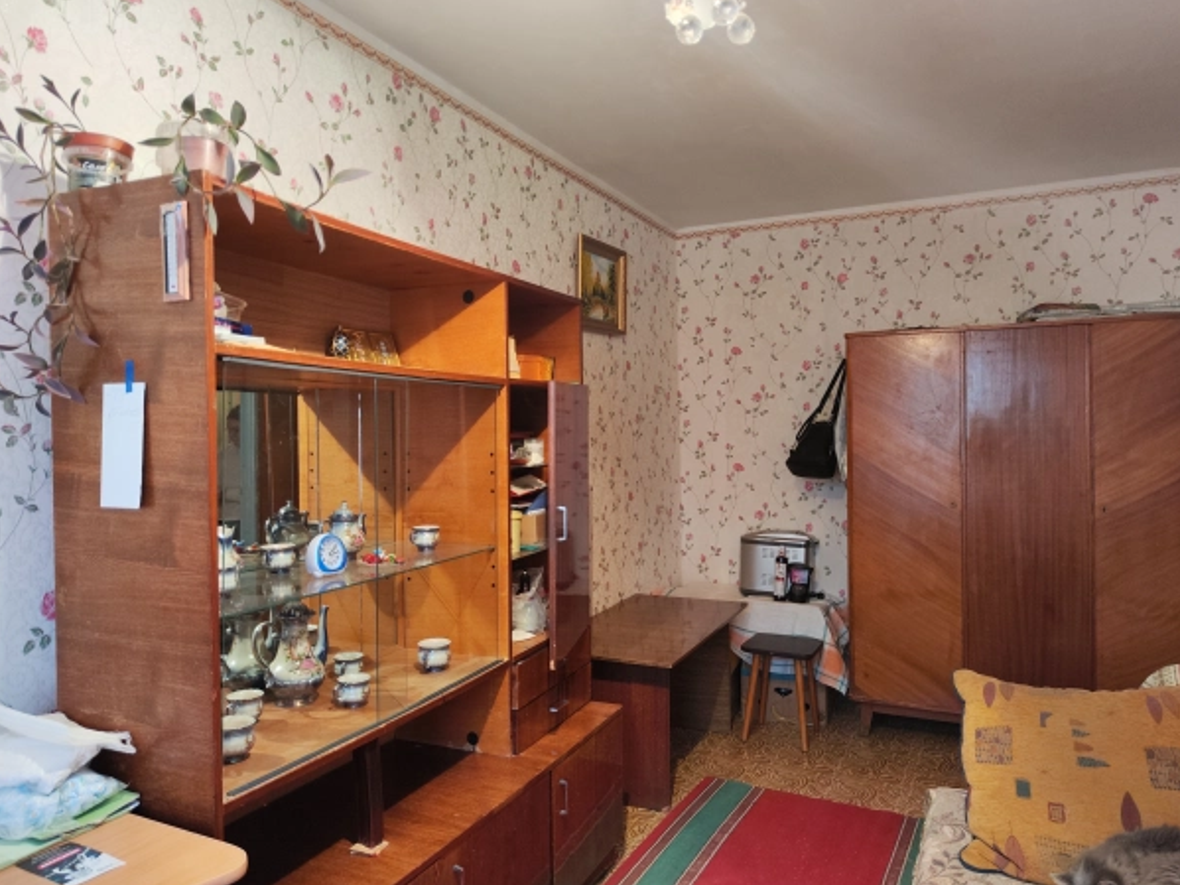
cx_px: 587
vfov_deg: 54.9
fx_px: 852
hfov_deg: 69.4
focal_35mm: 25
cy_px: 443
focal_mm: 5.59
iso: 115
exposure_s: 1/50
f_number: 1.88
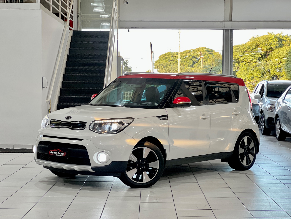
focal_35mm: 77
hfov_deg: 25.3
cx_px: 146
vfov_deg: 19.1
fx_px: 647
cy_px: 110
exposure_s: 1/40
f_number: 2.8
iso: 200
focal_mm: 9
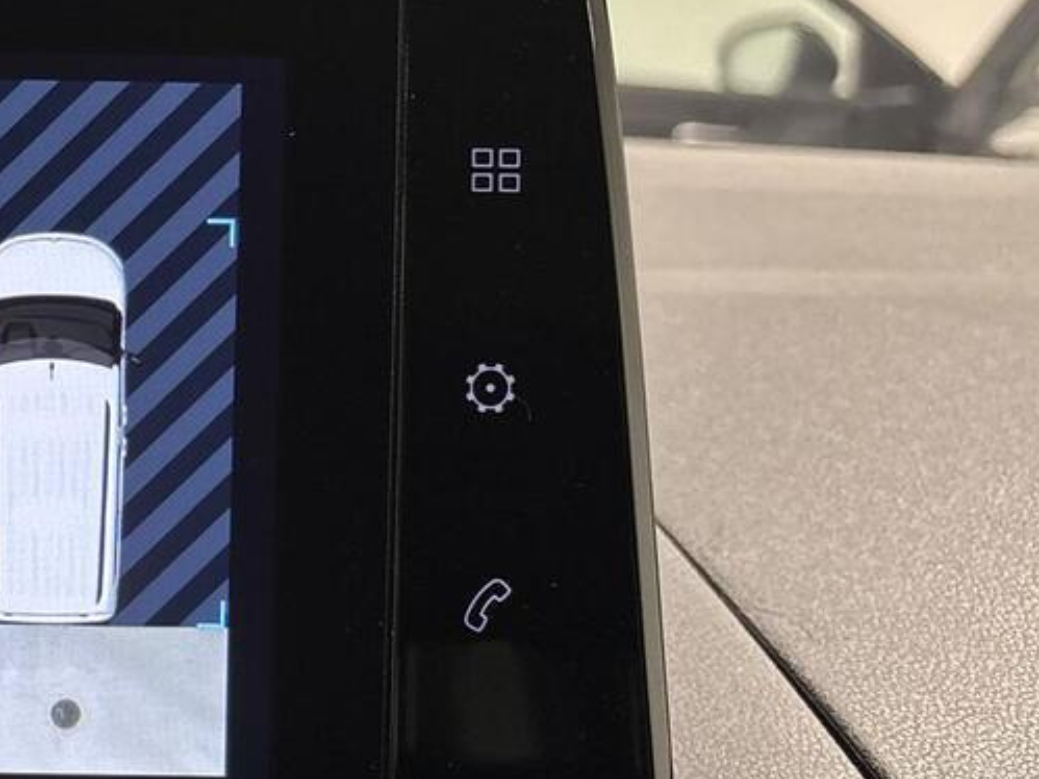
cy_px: 550
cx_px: -421
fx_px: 2251
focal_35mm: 75
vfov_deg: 19.5
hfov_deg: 22.4
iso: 100
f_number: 1.6
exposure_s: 1/60
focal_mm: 5.96
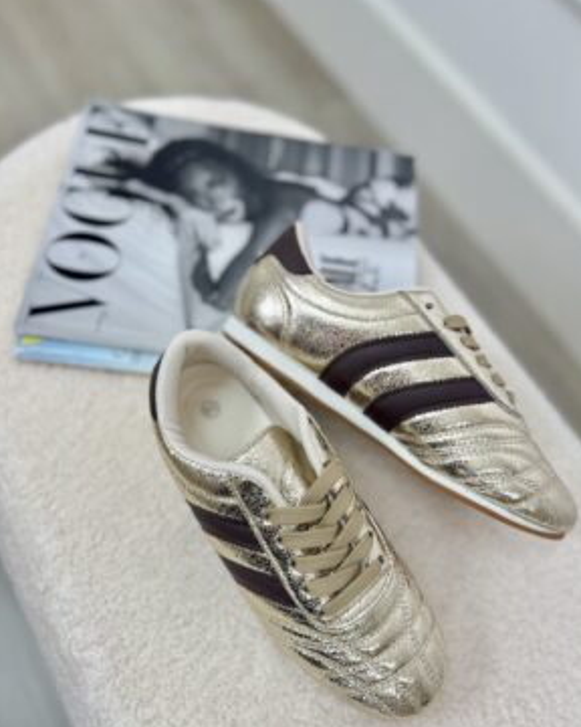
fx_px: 559
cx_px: 295
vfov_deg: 66.0
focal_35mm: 26
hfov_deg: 54.9
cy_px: 380
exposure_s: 1/172
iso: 80
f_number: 1.78
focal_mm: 6.76
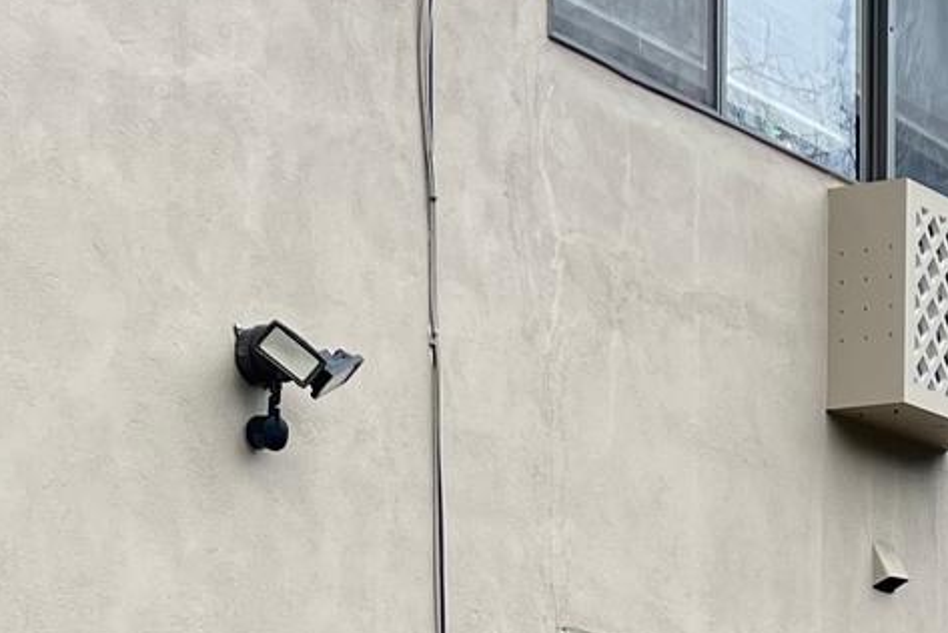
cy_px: 1288
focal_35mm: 117
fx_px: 3083
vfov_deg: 10.7
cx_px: 780
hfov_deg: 17.3
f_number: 1.5
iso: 50
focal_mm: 5.7
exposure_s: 1/486
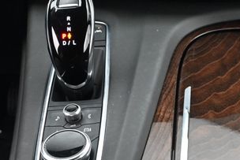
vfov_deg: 13.1
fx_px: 694
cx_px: 171
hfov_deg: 19.5
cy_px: 117
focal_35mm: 104
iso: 3200
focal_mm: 33
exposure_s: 1/125
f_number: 5
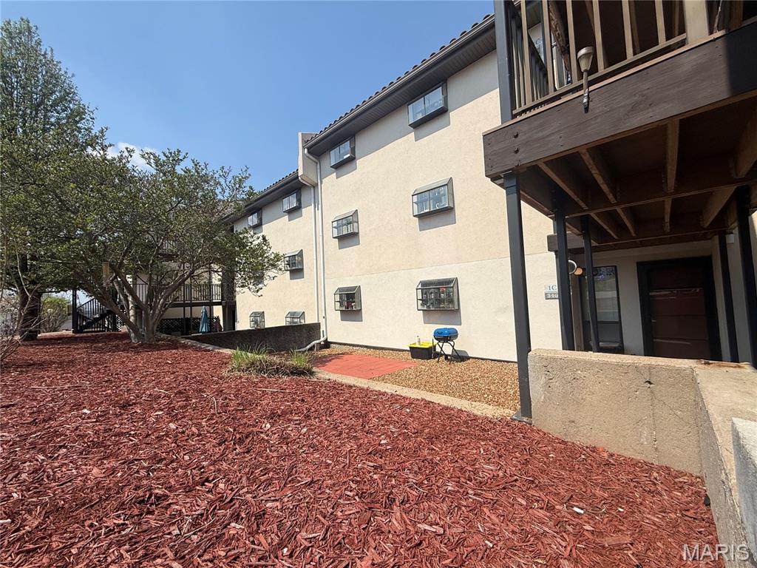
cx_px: 378
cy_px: 284
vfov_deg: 85.7
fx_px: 306
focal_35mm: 14
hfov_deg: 102.1
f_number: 2.2
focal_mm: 2.22
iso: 50
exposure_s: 1/3663
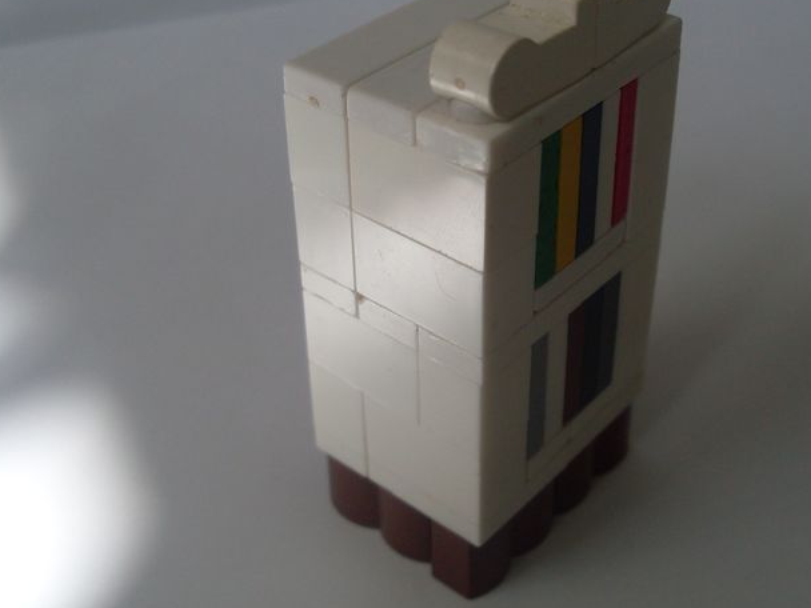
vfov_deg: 29.1
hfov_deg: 38.1
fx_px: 1171
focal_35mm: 50
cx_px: 478
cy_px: 276
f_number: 2.8
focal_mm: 6.3
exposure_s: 1/250
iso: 80
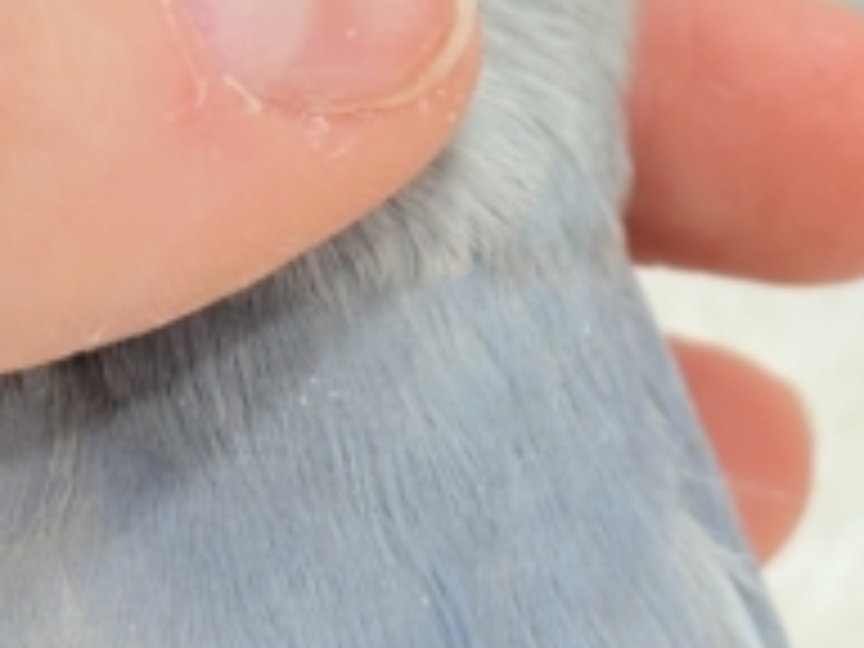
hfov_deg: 11.4
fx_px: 4318
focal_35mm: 173
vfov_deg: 8.5
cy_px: -54
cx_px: 626
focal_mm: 5.96
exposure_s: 1/50
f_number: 1.6
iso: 50
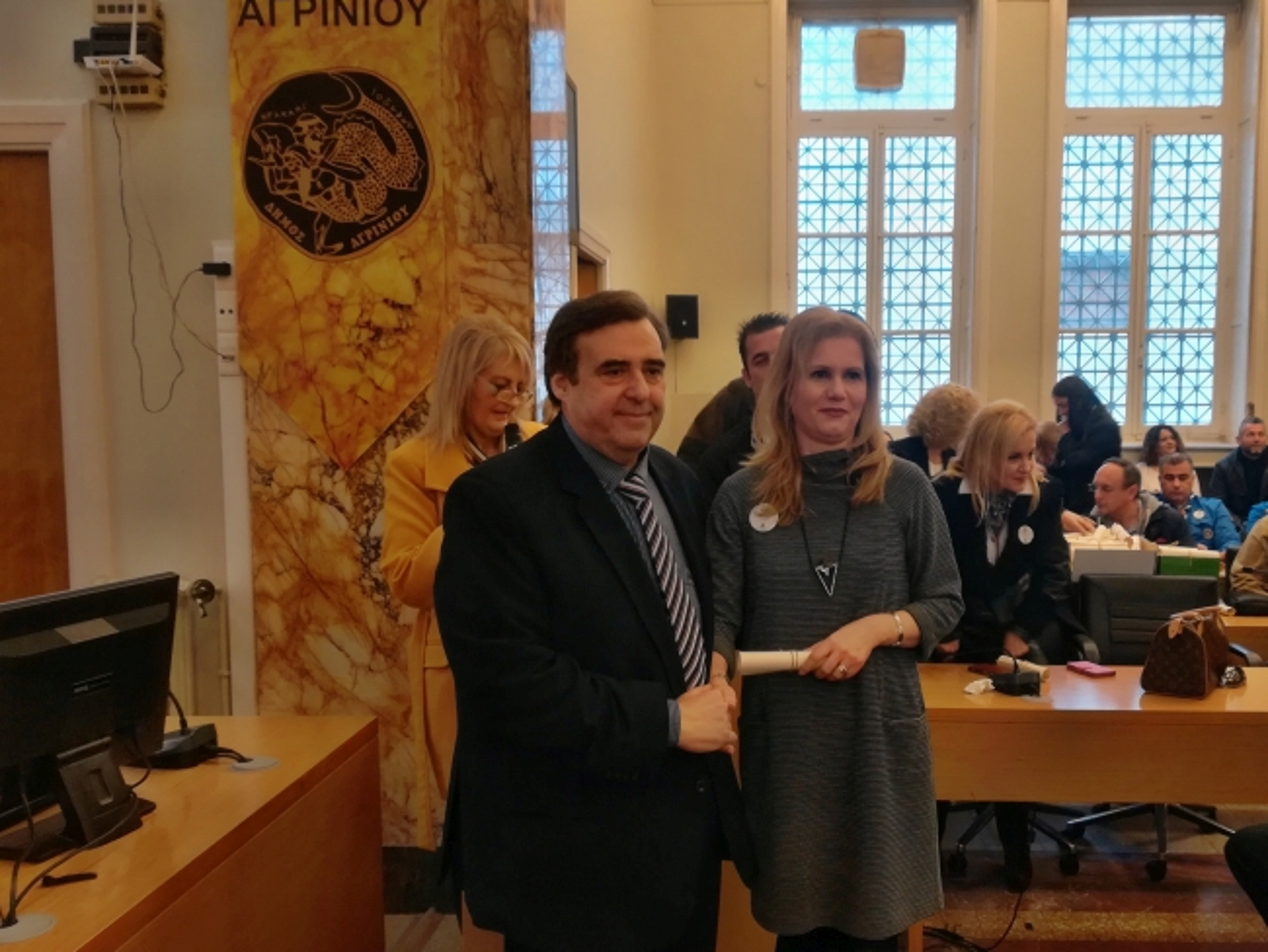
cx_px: 757
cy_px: 521
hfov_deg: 56.4
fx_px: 1173
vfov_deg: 44.1
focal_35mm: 32
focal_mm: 3.83
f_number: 2.2
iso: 100
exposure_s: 1/33.3
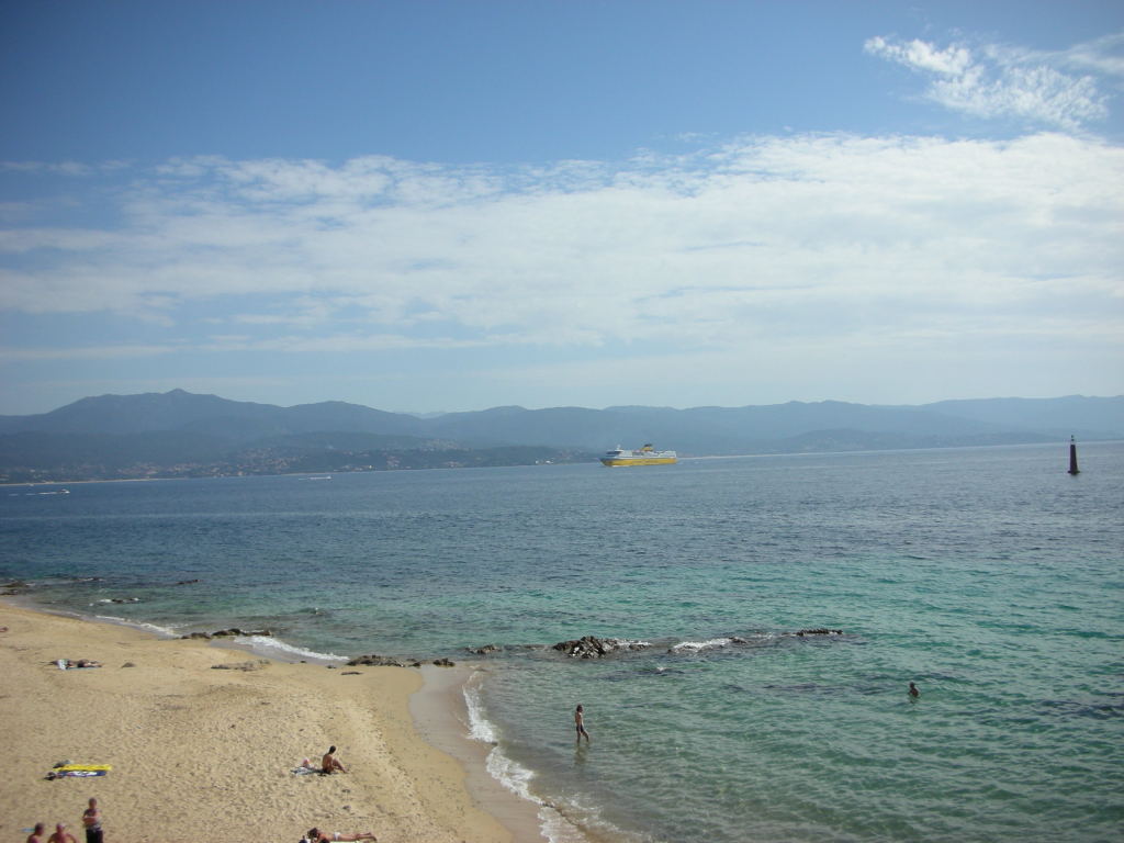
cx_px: 562
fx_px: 1136
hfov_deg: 52.6
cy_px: 422
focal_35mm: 35
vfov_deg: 40.7
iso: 50
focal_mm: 5.8
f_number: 8.5
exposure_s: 1/157
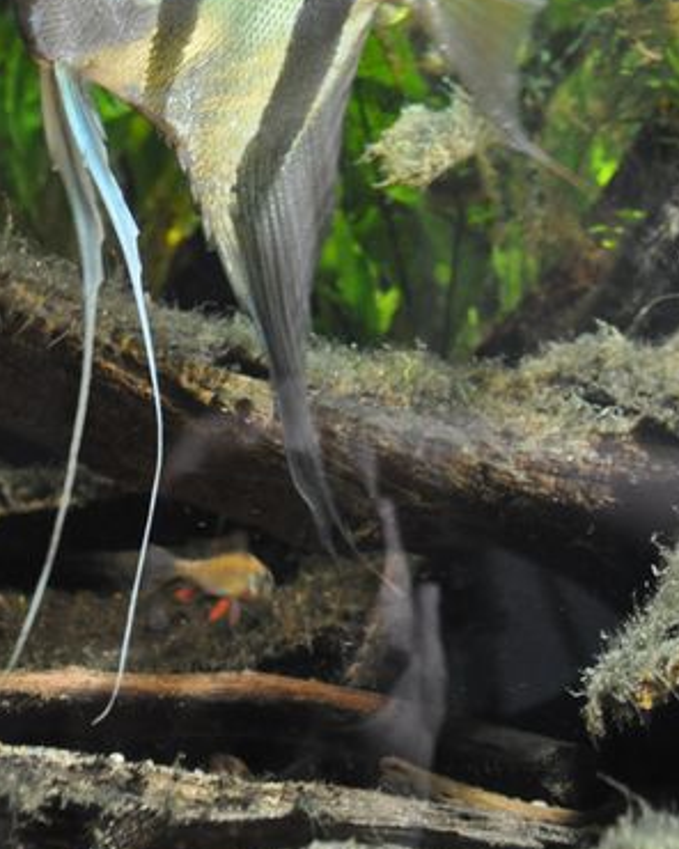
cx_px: 245
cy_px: 57
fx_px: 2060
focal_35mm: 82
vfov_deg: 22.6
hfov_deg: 18.7
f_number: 4.2
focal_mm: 30
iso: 1000
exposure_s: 1/8
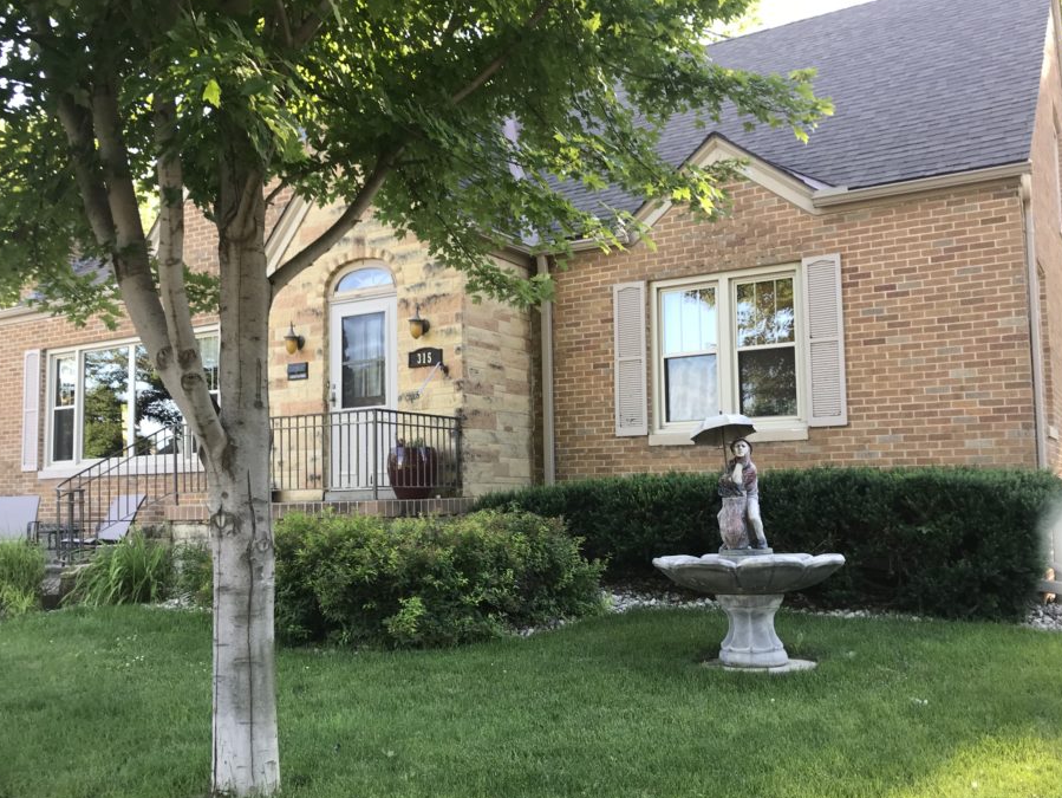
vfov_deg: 43.0
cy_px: 413
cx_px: 513
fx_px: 1013
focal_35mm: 33
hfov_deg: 55.3
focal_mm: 3.99
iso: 20
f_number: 1.8
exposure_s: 1/90
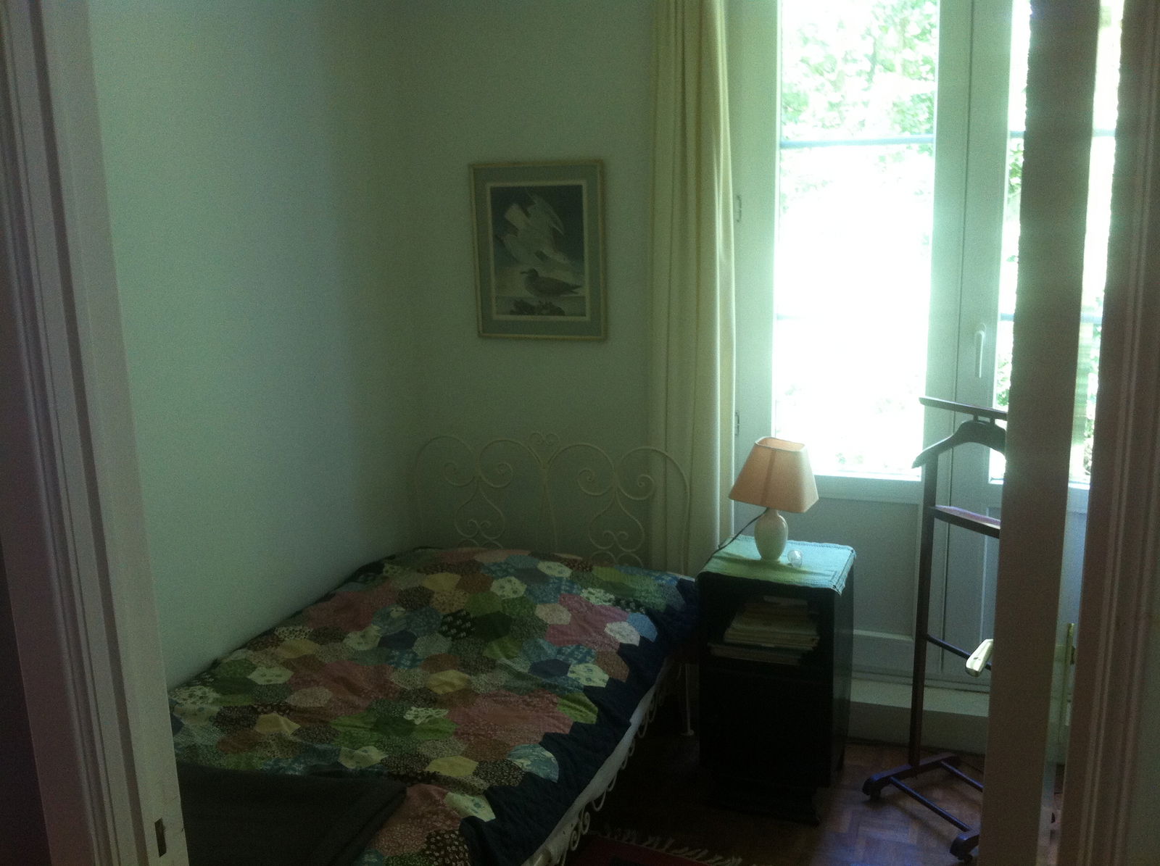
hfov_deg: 52.7
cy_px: 433
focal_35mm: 35
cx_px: 580
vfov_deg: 40.6
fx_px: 1171
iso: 125
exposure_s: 1/15
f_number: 2.8
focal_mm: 3.85
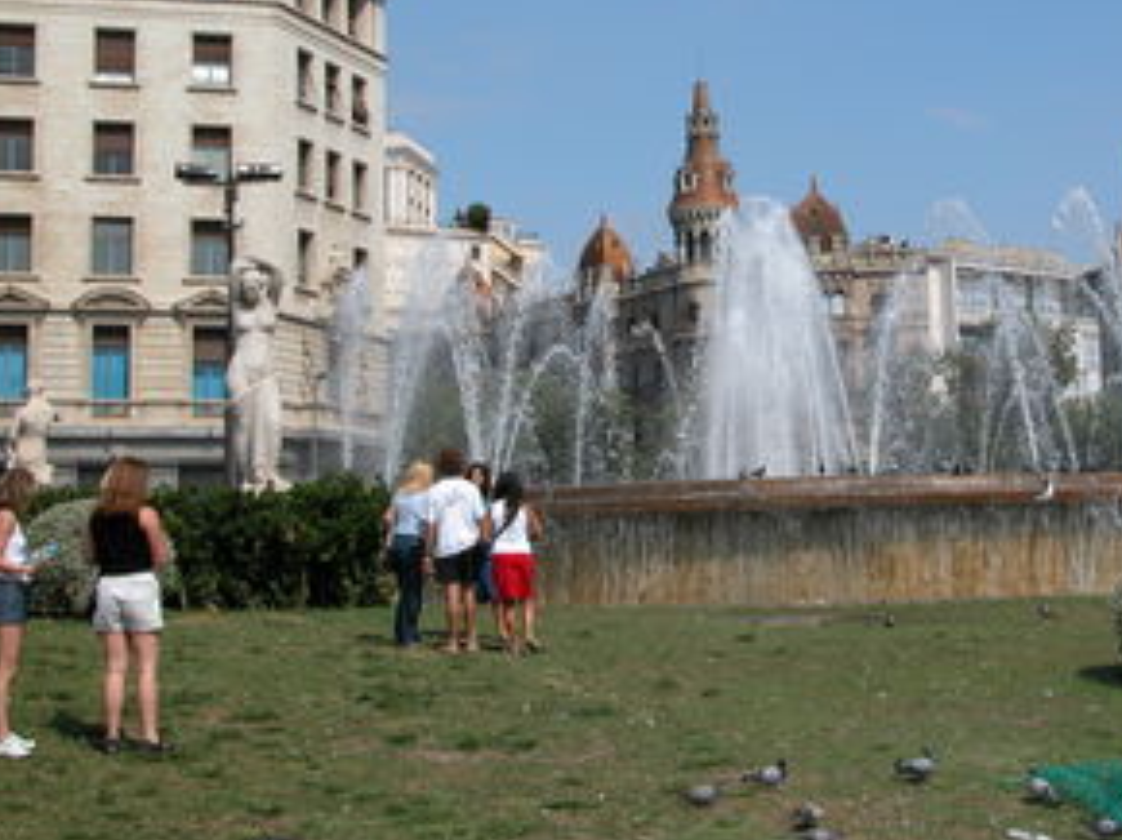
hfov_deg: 28.1
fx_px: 2235
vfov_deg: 21.2
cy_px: 286
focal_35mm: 69
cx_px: 708
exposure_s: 1/417
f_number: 7.6
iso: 100
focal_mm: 12.7
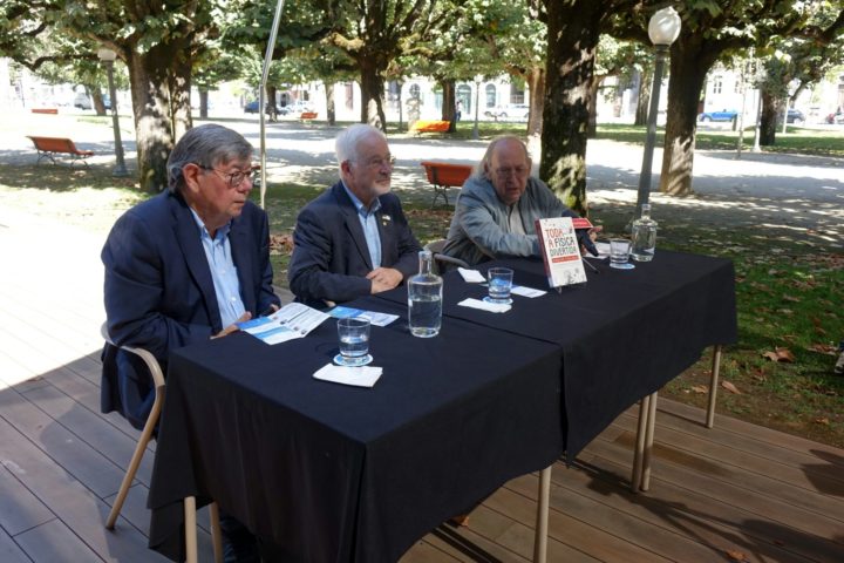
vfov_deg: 45.0
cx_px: 422
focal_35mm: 29
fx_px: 680
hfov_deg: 63.7
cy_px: 282
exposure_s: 1/100
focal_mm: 10.7
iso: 125
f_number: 4
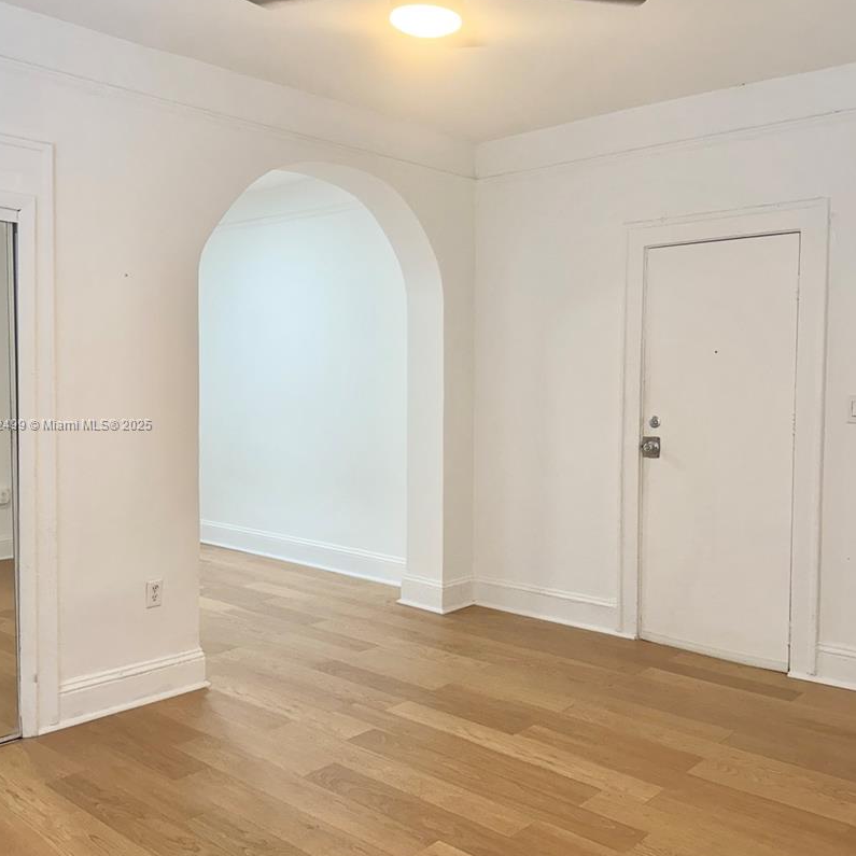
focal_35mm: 32
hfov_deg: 51.1
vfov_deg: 51.1
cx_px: 438
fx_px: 895
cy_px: 425
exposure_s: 1/120
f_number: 1.78
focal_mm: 6.76
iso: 160
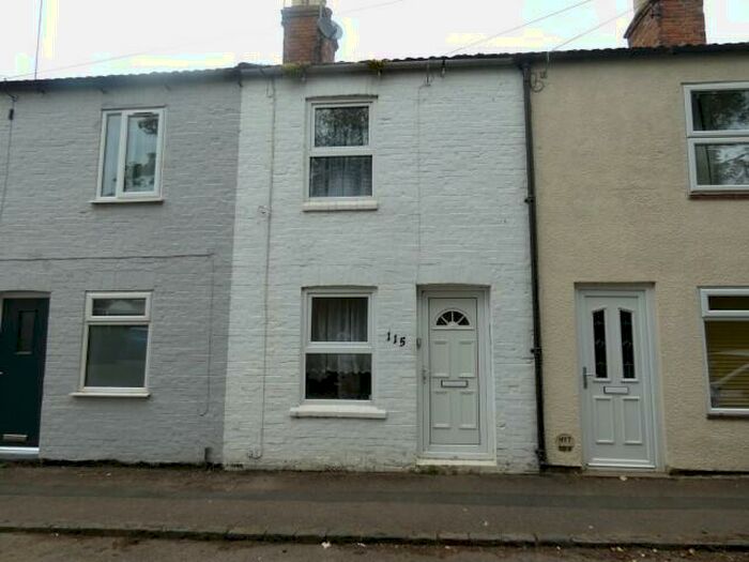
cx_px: 374
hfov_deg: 81.7
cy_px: 281
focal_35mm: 20
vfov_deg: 66.0
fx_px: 433
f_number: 2.8
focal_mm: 3.6
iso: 80
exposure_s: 1/320
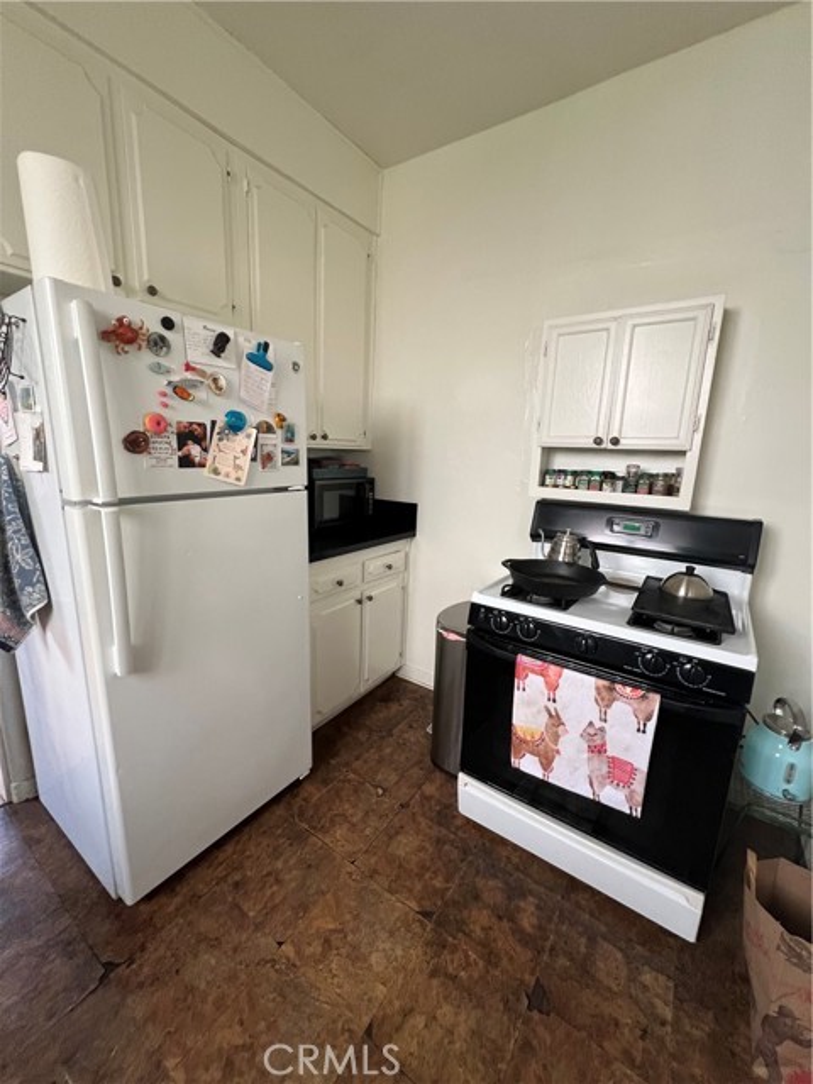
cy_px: 542
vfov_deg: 106.2
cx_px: 406
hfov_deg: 89.9
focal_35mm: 13
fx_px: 407
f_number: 1.8
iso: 250
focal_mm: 1.57
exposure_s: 1/77
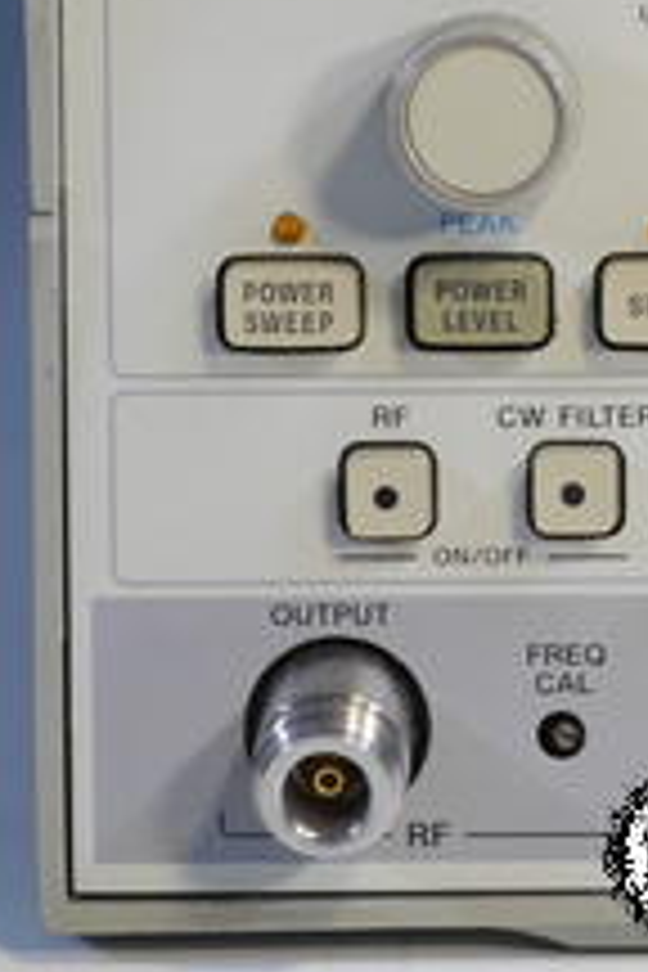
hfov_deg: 3.3
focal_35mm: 420
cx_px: 801
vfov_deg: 4.9
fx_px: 11339
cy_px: 315
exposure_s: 1/2
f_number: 16
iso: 400
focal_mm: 109
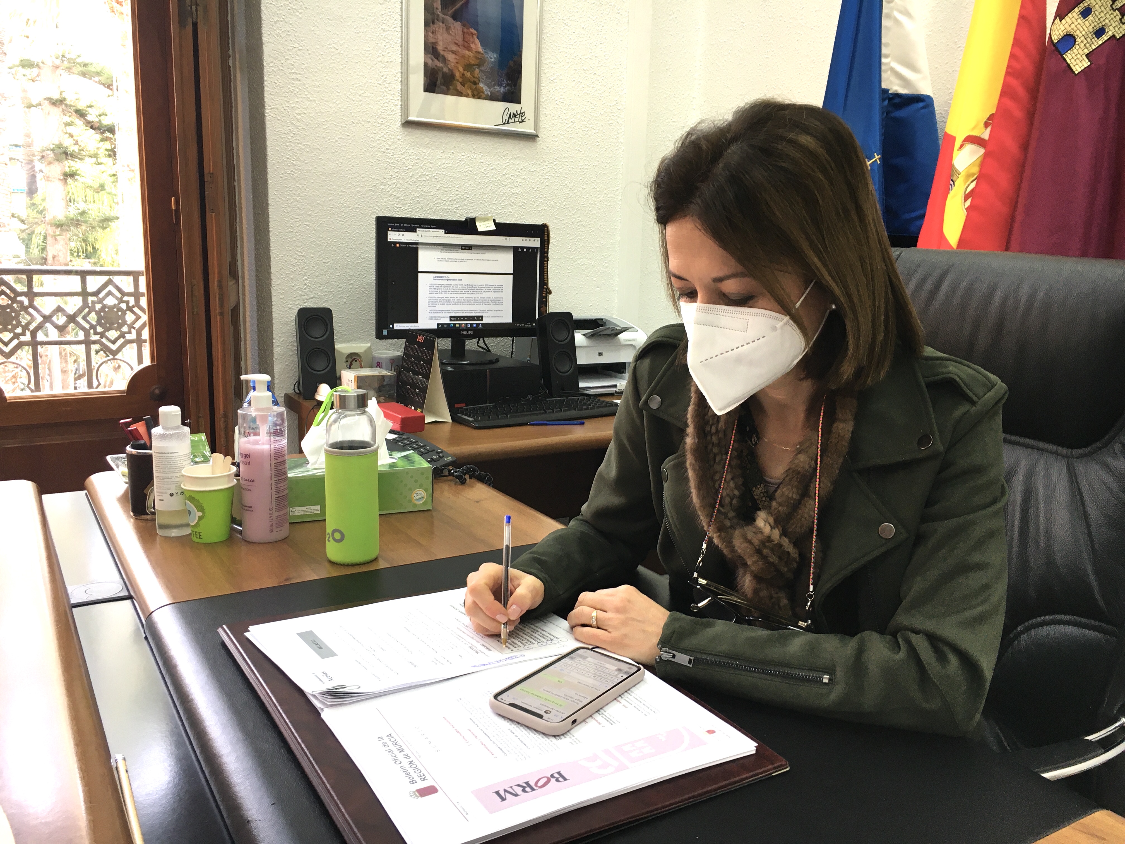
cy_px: 422
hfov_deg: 61.7
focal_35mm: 29
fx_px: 942
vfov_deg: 48.2
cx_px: 562
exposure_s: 1/33
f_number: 2.2
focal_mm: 4.15
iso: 25
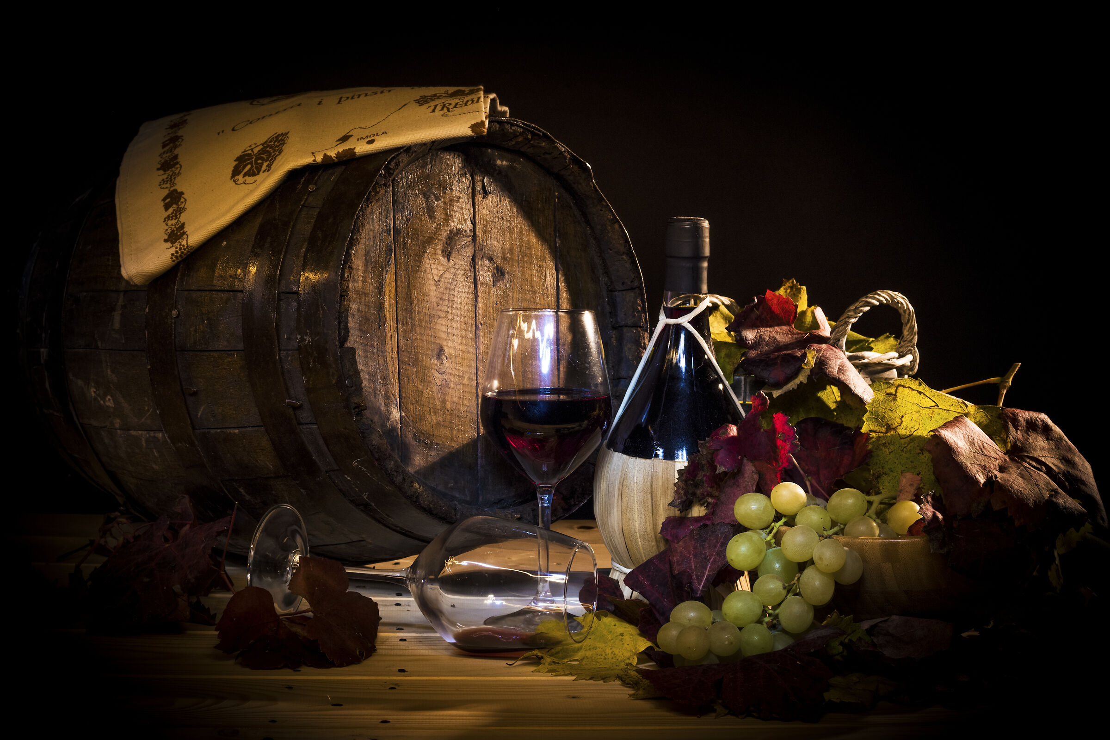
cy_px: 370
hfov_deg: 34.5
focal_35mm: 58
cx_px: 555
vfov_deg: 23.4
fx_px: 1788
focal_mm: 58
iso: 200
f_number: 16
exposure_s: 20
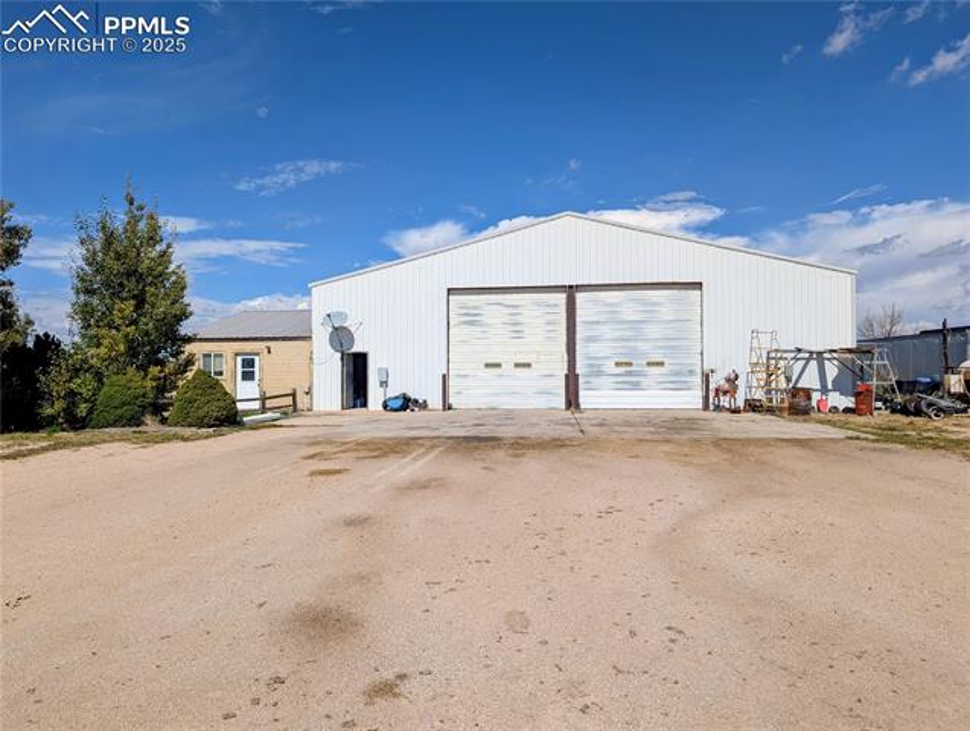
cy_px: 366
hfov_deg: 71.5
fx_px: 674
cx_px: 485
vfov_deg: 57.0
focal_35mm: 24
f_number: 1.68
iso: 28
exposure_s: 1/2519
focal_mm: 6.9
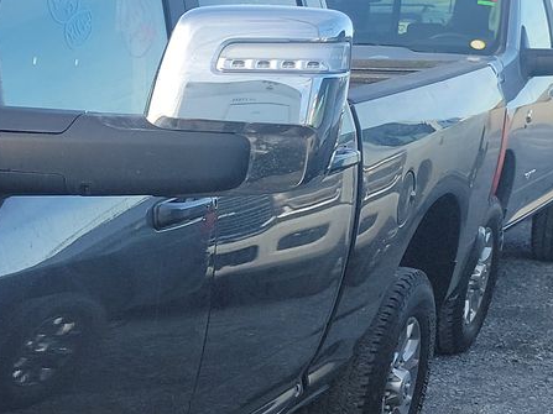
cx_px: -374
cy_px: 435
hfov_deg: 18.8
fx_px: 1374
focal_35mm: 86
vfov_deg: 16.7
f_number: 1.8
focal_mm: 6.7
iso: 50
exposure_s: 1/172
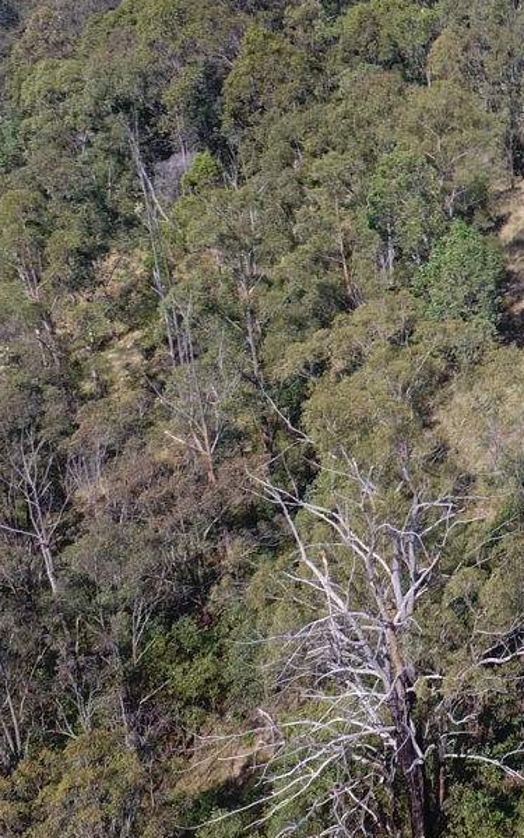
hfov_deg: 20.8
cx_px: 781
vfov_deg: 37.1
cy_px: 196
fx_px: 1211
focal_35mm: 53
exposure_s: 1/512
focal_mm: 3.61
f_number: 2.8
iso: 100
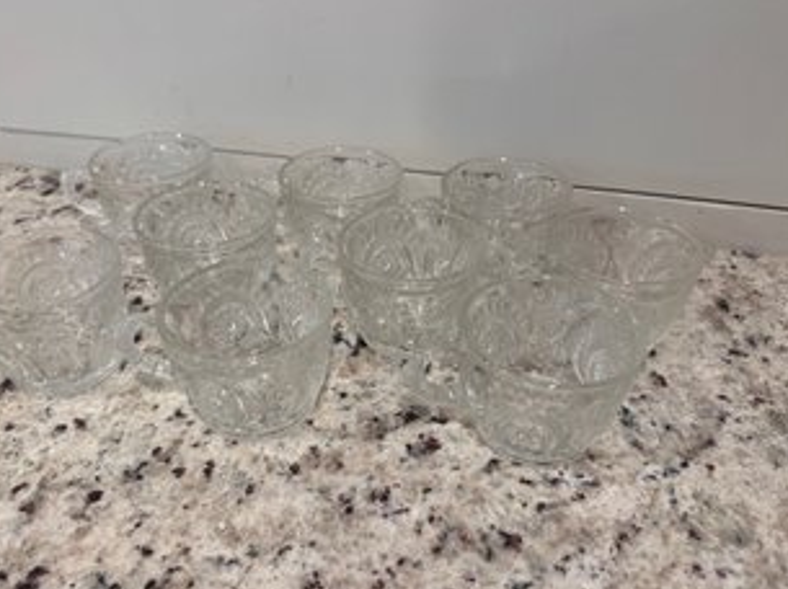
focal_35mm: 27
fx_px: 614
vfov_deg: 51.2
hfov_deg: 65.4
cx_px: 376
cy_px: 283
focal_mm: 6.86
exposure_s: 1/60
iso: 125
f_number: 1.78
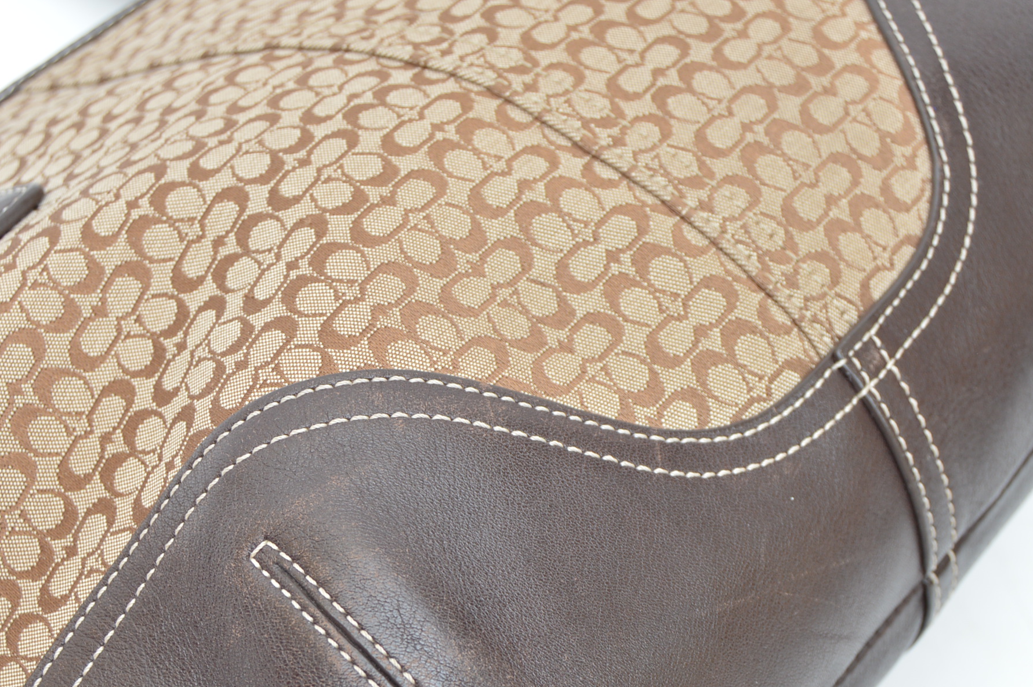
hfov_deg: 26.7
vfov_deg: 17.7
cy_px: 570
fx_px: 2179
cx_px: 463
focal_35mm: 76
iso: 200
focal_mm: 30
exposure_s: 1/160
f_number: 4.2
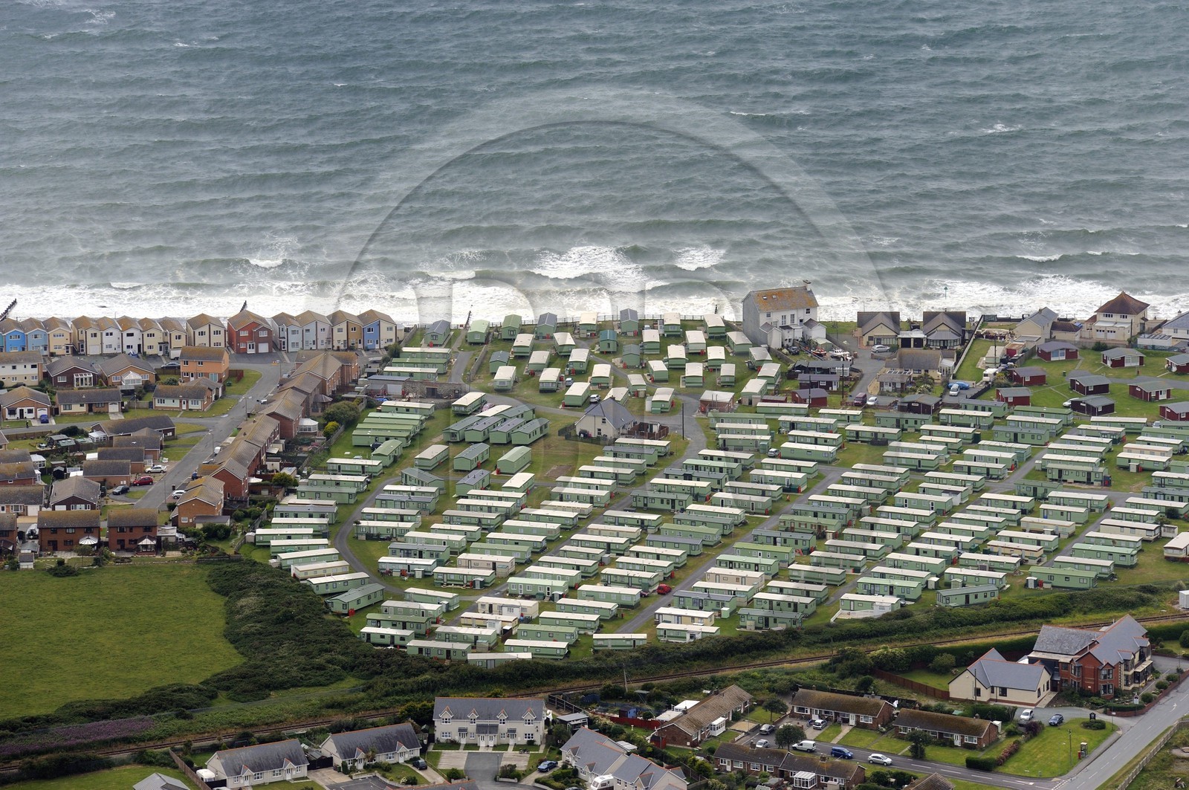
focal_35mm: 200
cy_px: 395
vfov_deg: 6.9
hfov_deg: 10.3
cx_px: 594
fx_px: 6598
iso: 400
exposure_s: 1/800
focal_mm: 200
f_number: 11
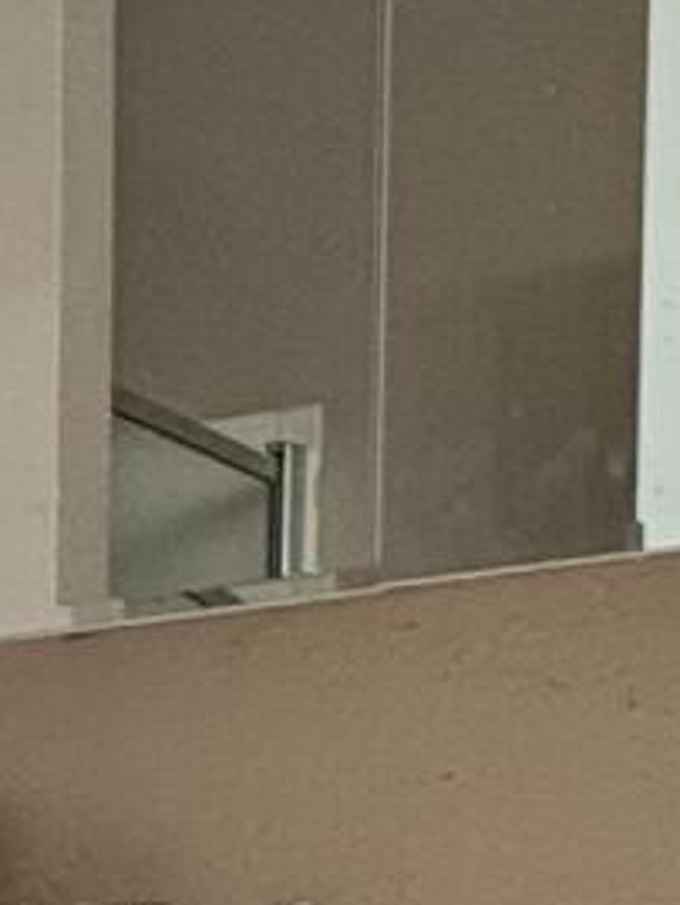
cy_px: 1225
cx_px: -717
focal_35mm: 104
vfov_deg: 17.5
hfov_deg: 12.4
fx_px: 2722
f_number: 2.2
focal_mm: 2.22
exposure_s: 1/60
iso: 320
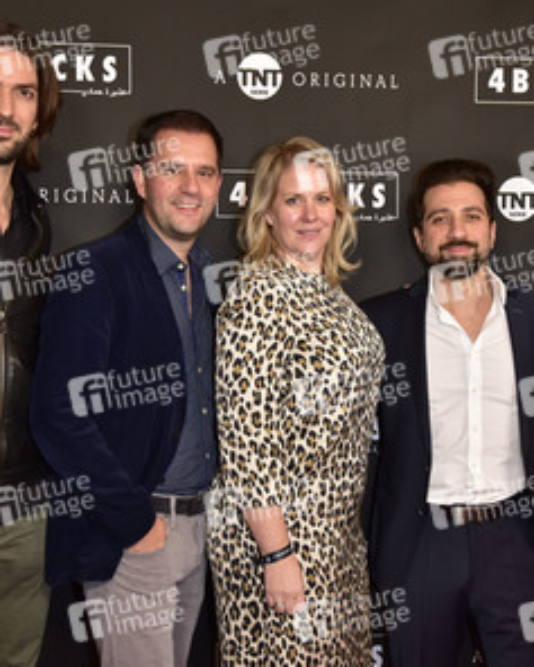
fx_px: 1185
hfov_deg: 25.4
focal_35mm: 60
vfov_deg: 31.4
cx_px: 292
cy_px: 334
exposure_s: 1/250
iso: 2000
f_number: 8
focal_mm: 42
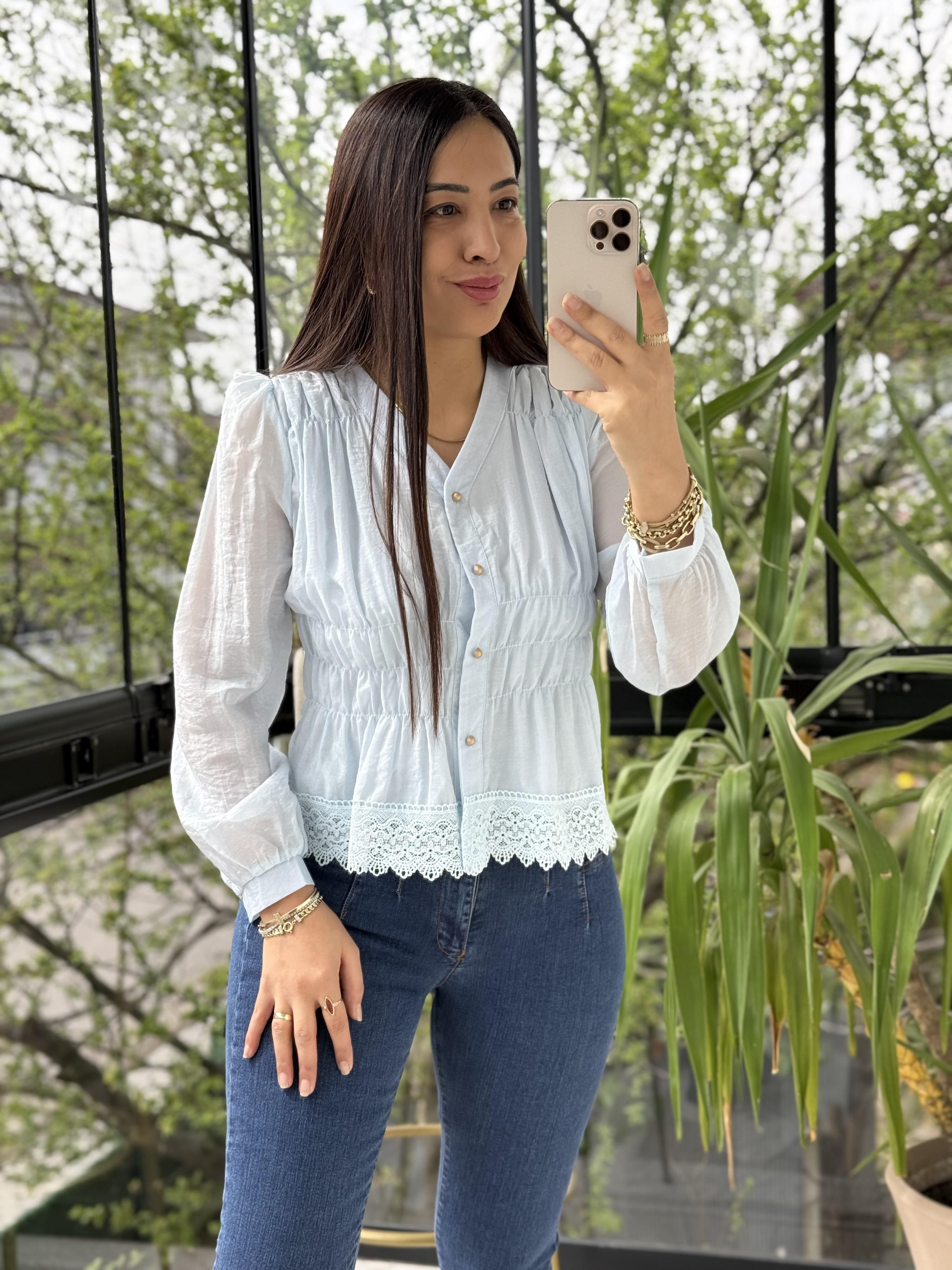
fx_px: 1760
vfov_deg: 39.7
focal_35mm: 48
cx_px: 476
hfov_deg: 30.3
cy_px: 635
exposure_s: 1/561
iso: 100
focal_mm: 6.76
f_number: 1.78
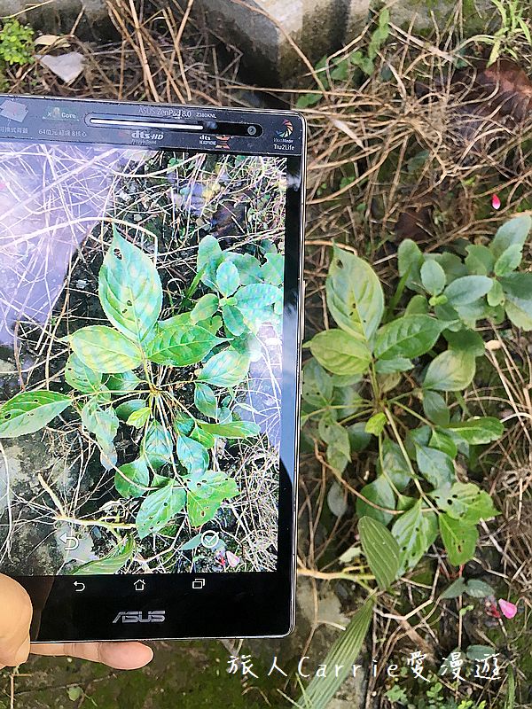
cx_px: 266
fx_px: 594
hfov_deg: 48.2
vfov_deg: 61.7
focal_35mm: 29
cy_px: 354
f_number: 2.2
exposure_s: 1/30
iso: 25
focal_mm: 4.15
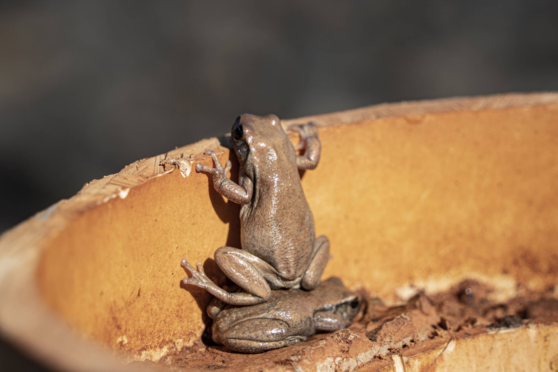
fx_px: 3132
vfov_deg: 6.8
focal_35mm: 202
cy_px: 186
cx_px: 279
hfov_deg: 10.2
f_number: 5
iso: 100
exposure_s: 1/1000
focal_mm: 135
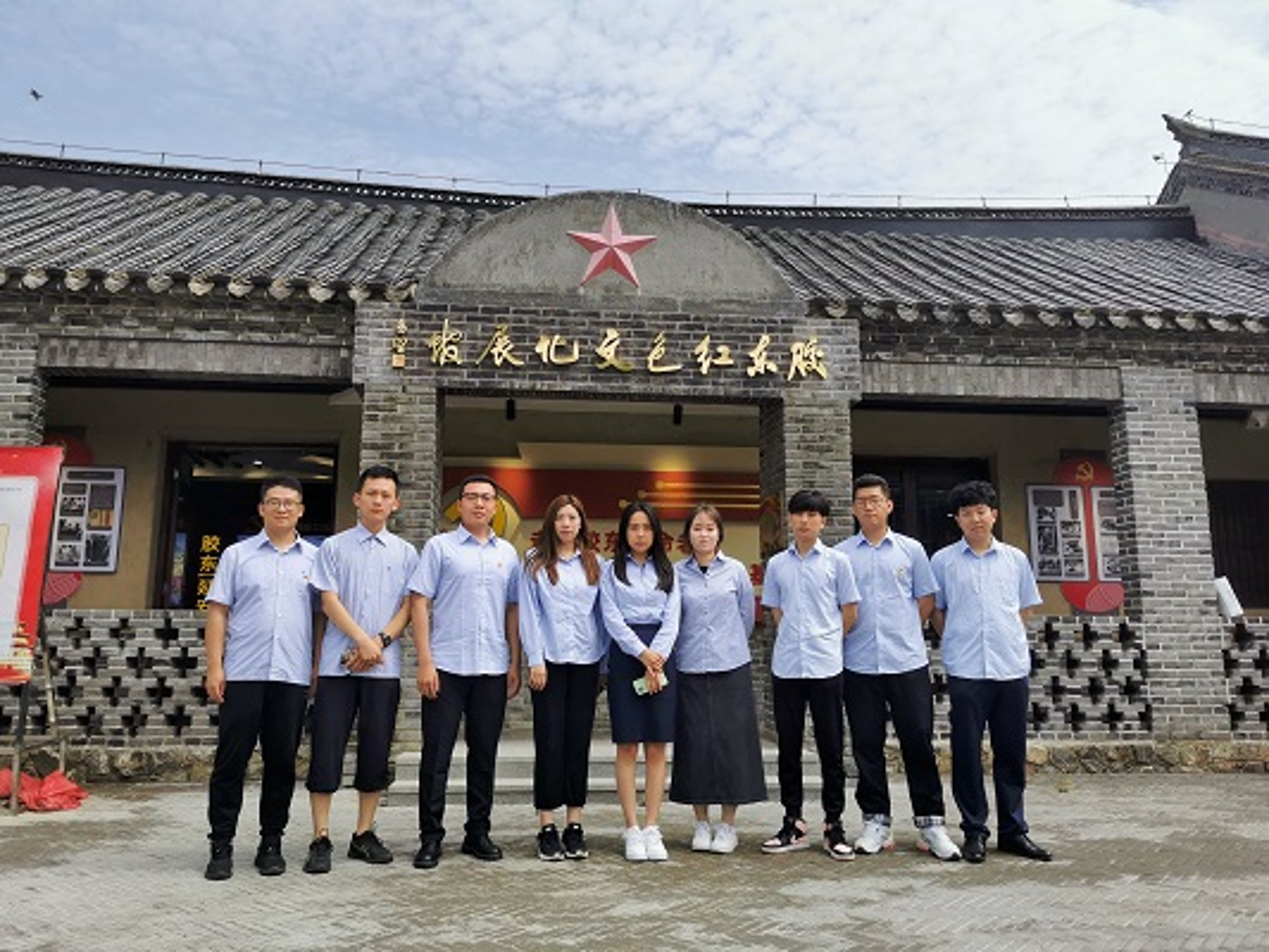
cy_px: 476
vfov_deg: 51.4
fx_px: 990
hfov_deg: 65.3
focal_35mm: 27
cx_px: 634
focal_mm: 5.56
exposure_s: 1/3846
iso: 50
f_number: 1.6
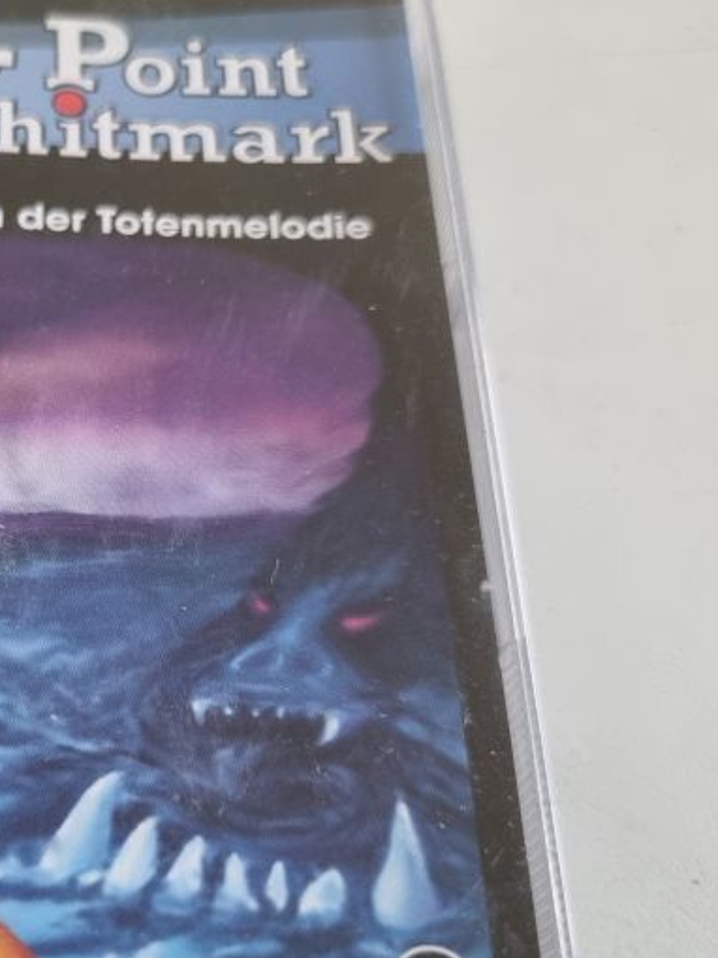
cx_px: 43
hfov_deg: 27.3
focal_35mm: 51
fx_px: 1412
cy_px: 571
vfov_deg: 37.4
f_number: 1.8
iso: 250
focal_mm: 5.4
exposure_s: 1/100
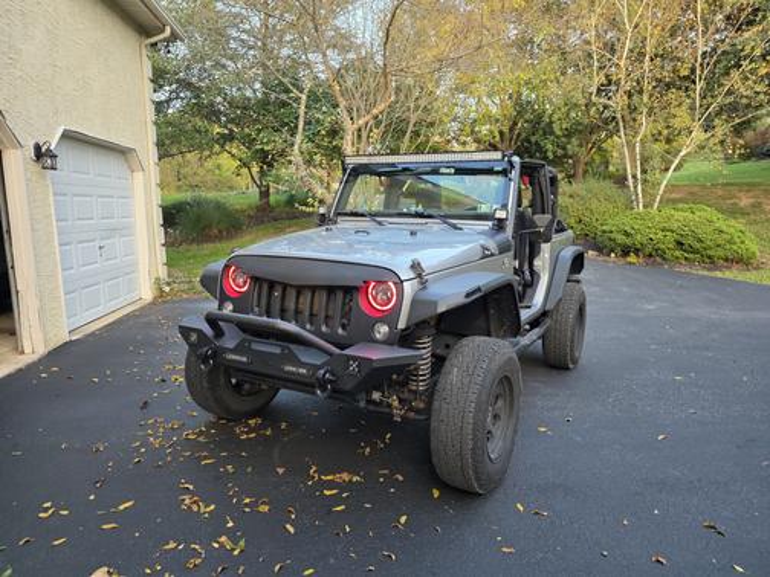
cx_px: 385
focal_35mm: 23
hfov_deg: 73.9
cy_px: 288
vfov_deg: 58.9
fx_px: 512
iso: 160
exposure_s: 1/180
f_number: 1.7
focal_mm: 6.3
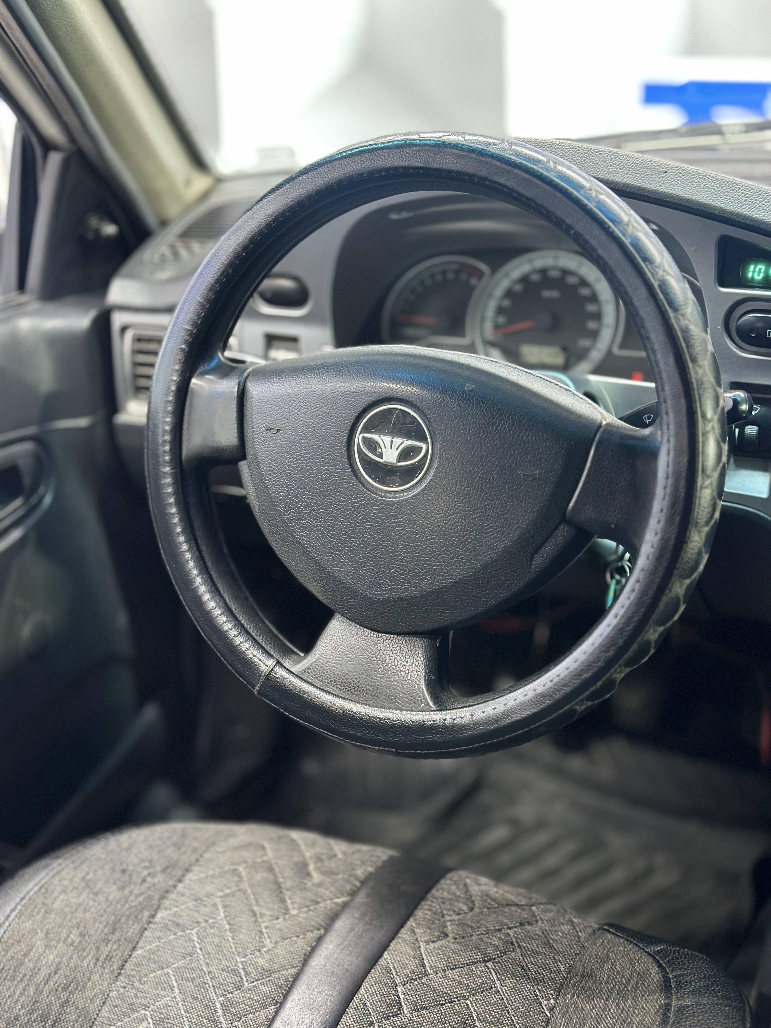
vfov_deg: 39.7
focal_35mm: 48
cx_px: 386
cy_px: 514
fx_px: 1425
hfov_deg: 30.3
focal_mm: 6.86
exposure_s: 1/33
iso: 250
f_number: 1.78
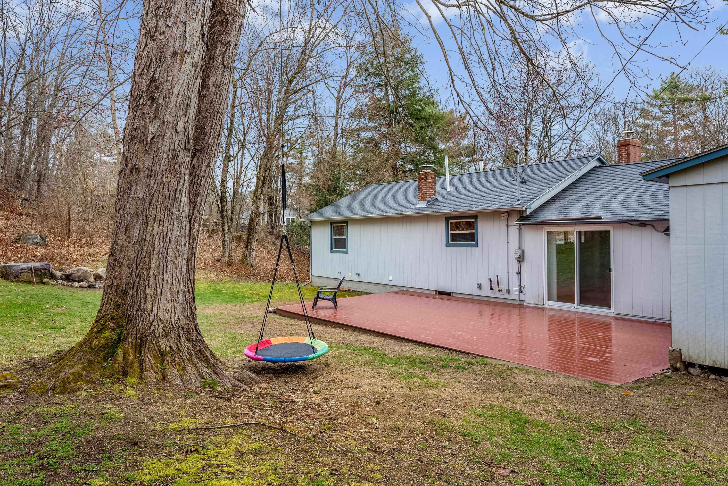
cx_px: 364
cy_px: 243
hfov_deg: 73.7
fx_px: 485
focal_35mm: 24
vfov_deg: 53.2
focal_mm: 24
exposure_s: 1/2500
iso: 320
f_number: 7.1
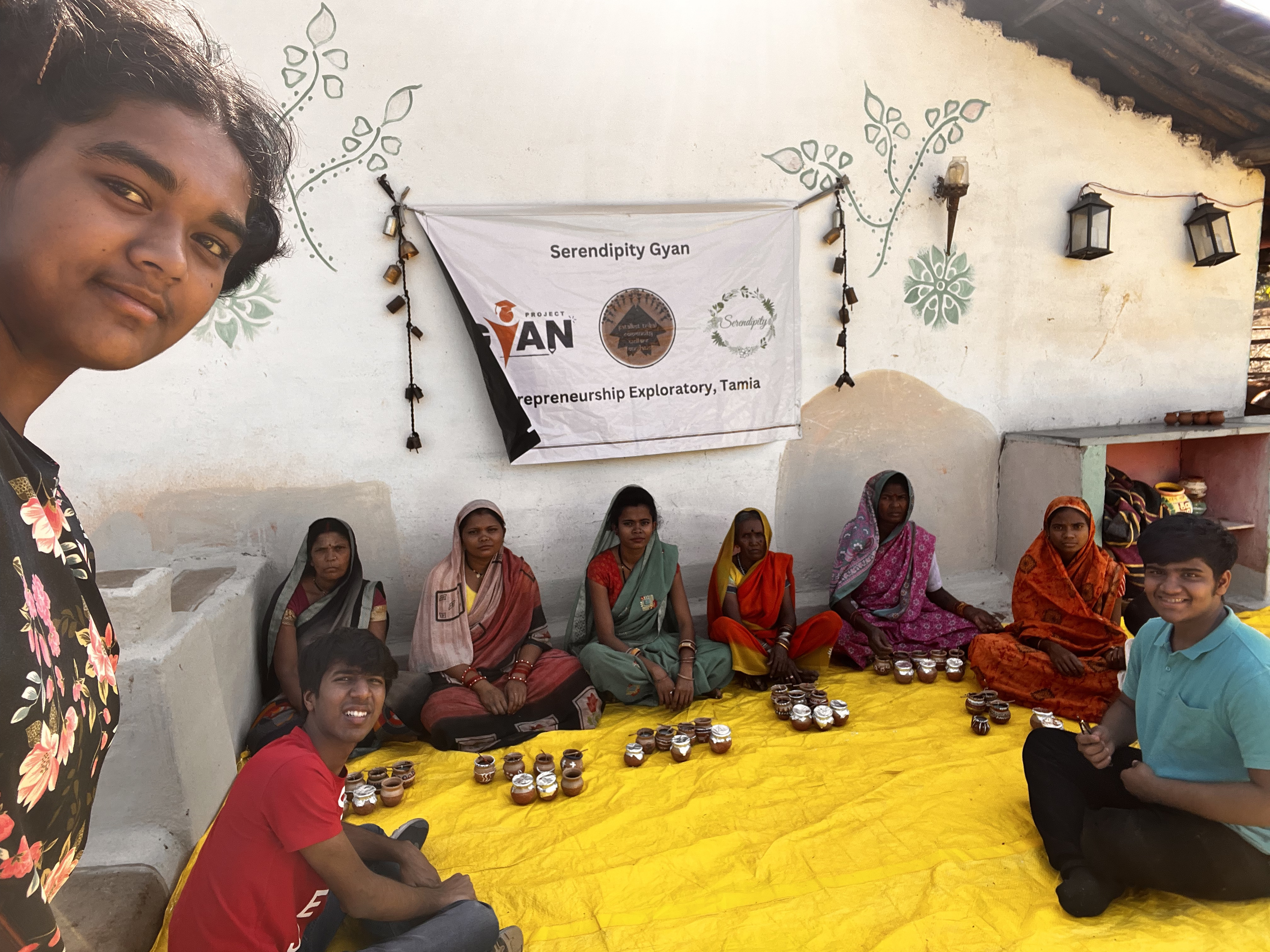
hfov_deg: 73.9
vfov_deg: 58.9
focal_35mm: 23
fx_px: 844
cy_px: 476
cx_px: 635
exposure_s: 1/296
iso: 32
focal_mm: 2.71
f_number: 2.2
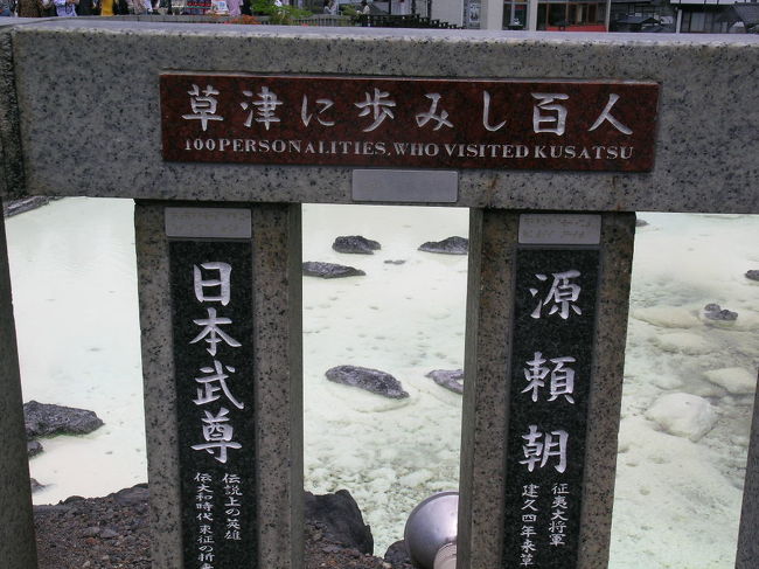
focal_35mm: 50
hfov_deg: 38.2
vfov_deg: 29.1
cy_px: 284
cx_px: 380
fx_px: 1096
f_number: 7.6
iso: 50
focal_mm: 10.3
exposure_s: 1/269
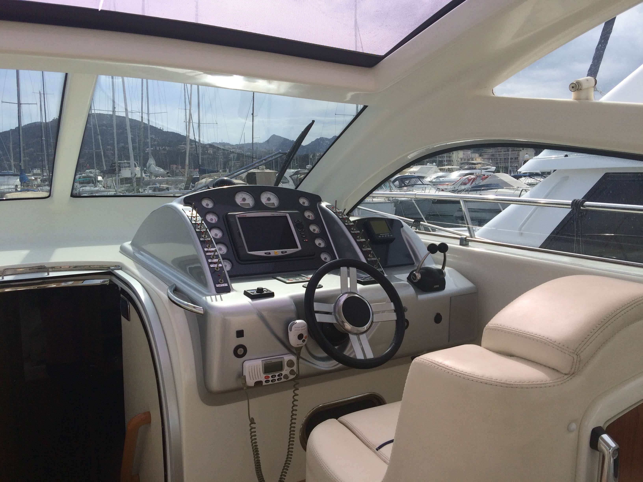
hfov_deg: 61.7
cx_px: 322
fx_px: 539
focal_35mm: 29
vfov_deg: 48.2
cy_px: 241
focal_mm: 4.15
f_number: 2.2
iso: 32
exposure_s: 1/1172
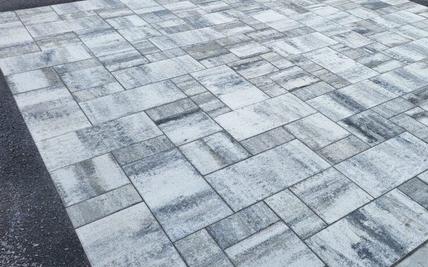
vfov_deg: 33.3
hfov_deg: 50.6
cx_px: 288
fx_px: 443
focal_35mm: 38
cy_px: 91
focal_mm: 5.4
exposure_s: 1/1509
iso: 40
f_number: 1.8
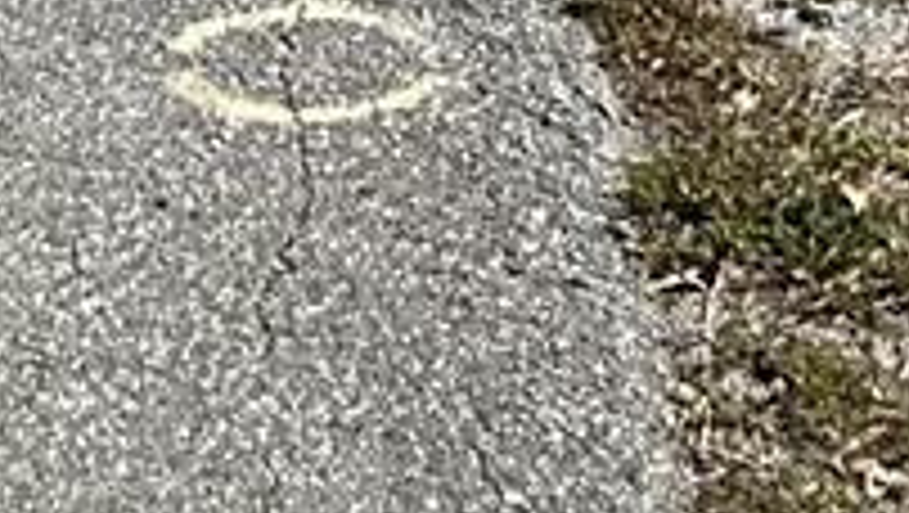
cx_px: 135
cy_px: -1926
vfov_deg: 4.9
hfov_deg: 10.4
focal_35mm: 207
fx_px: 4993
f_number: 1.78
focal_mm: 6.86
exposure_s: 1/3861
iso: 80
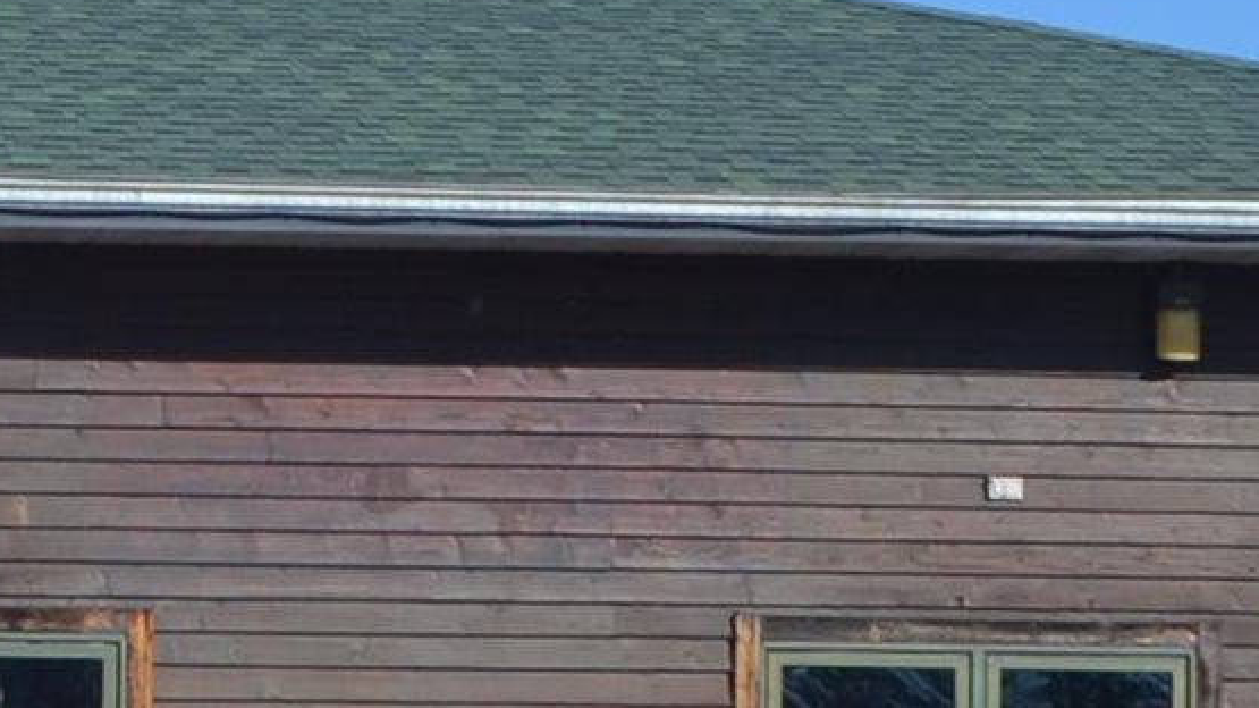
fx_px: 5808
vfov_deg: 7.0
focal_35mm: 174
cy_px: 438
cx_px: -497
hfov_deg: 11.9
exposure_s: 1/250
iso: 100
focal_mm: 20
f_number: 8
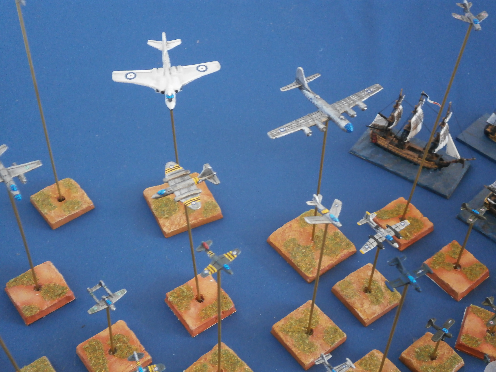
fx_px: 673
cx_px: 248
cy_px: 186
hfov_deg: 40.4
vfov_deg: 30.9
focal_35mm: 47
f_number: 3.4
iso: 200
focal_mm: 8.3
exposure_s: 1/10
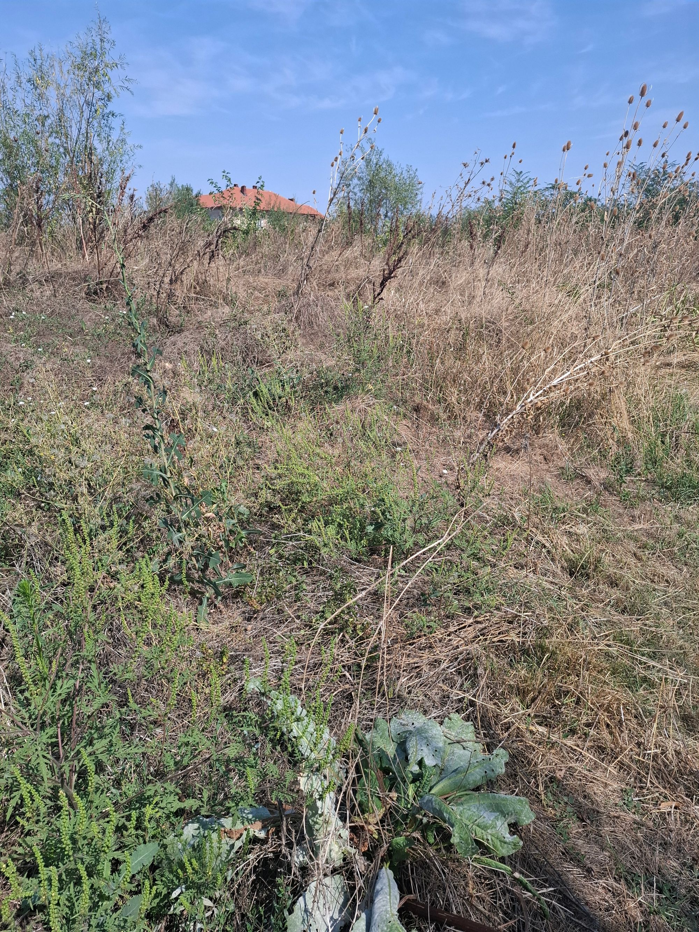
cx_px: 350
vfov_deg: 73.9
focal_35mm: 23
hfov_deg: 58.9
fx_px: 619
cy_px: 466
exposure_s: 1/1211
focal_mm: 5.54
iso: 50
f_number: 1.8
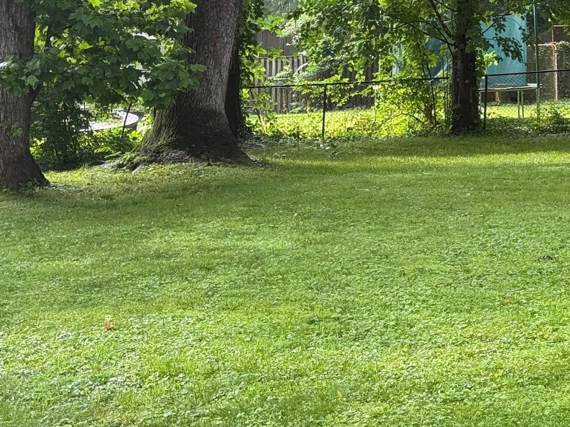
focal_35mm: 110
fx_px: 1811
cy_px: 31
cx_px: 636
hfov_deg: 17.3
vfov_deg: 13.3
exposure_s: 1/237
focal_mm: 6.76
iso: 64
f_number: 1.78
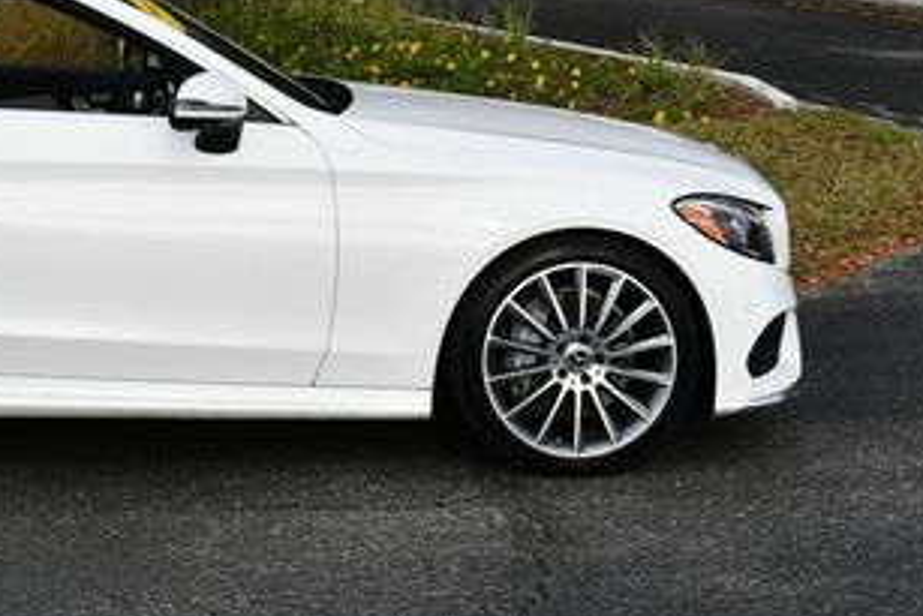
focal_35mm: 100
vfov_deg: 13.5
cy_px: 6
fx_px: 2565
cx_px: 27
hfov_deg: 19.9
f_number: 8
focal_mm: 24
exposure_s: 1/250
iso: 110
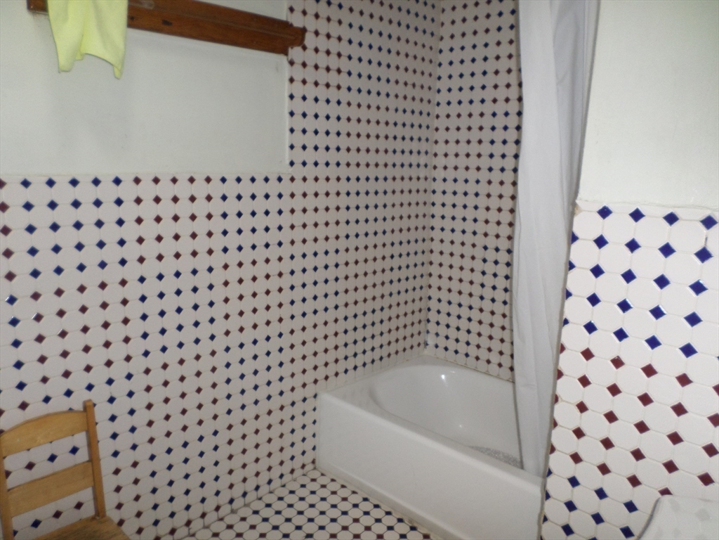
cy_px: 270
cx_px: 360
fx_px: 519
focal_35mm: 25
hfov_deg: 69.4
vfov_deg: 54.9
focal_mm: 4.5
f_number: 2.5
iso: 100
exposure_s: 1/30
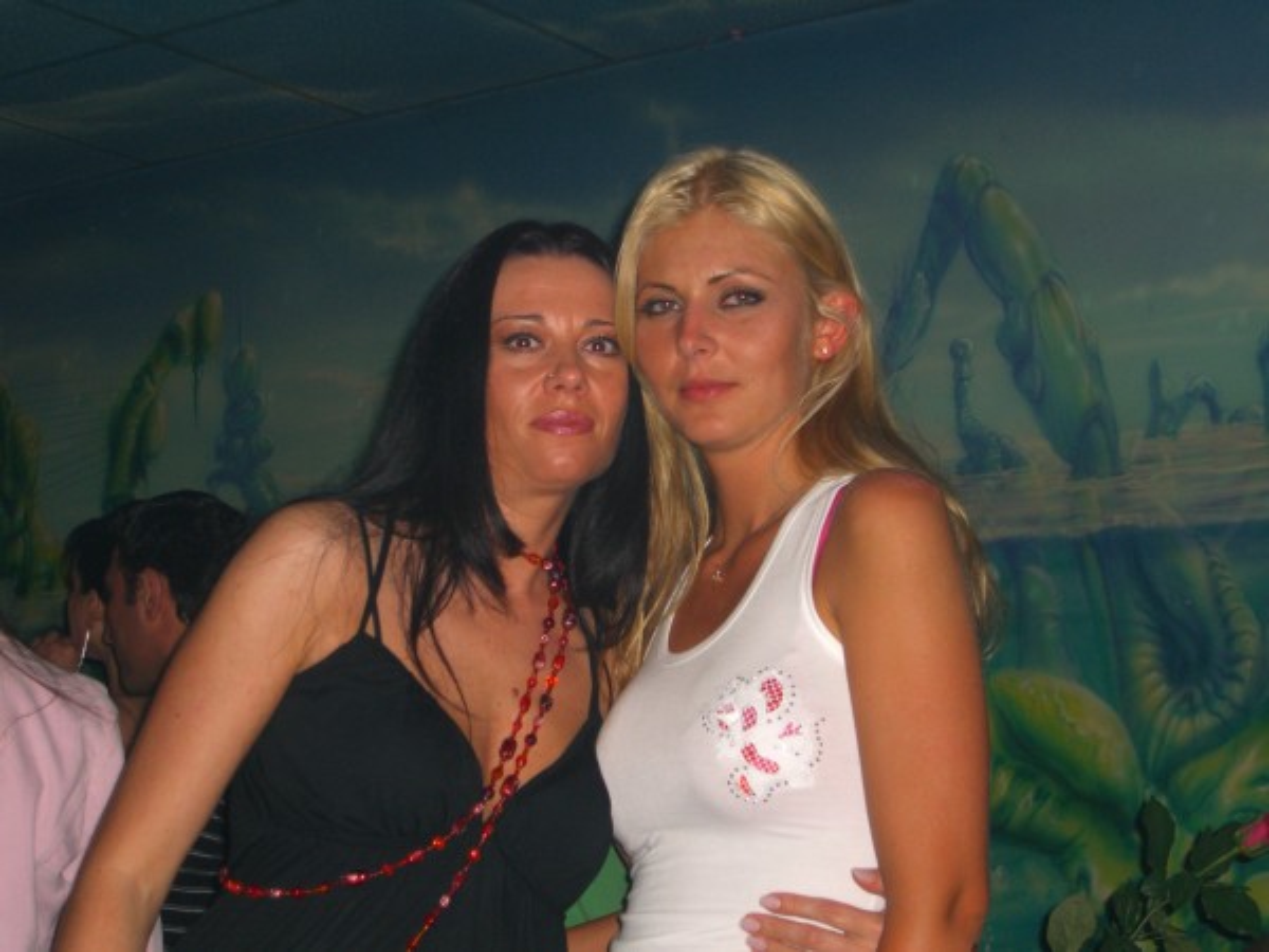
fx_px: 2493
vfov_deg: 21.6
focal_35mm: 68
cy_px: 476
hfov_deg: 28.6
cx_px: 634
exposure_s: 1/60
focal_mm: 14.2
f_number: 4
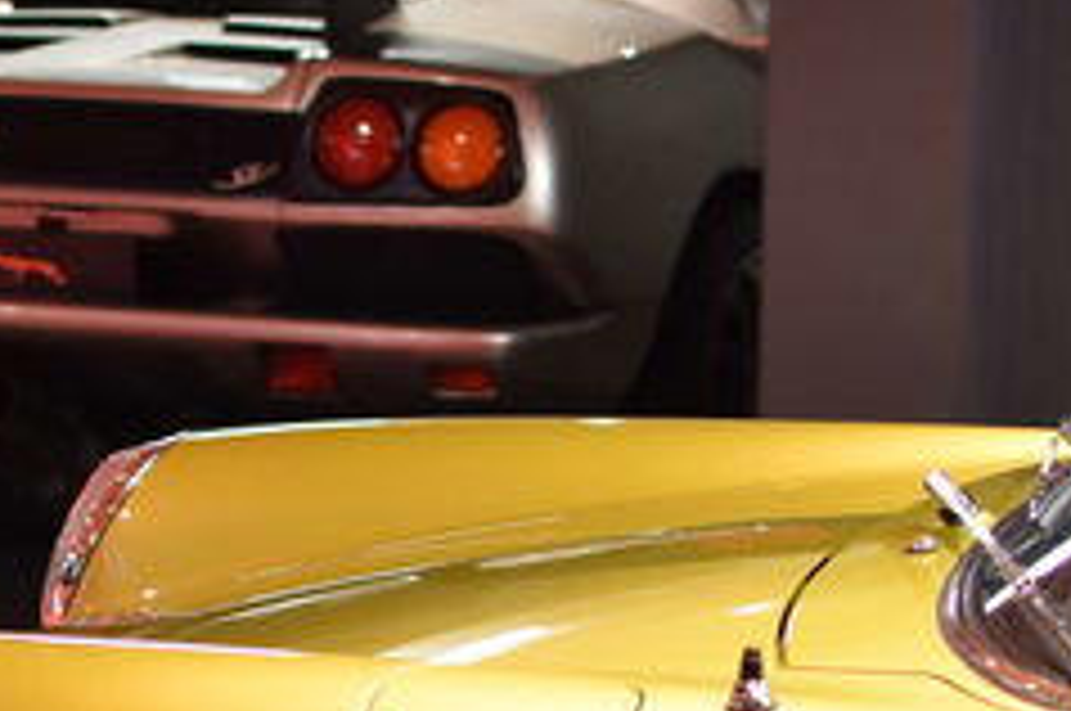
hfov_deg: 12.0
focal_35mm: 170
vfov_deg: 8.0
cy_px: 846
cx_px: -22
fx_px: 5039
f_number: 2.5
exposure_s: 1/60
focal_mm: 35
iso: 800
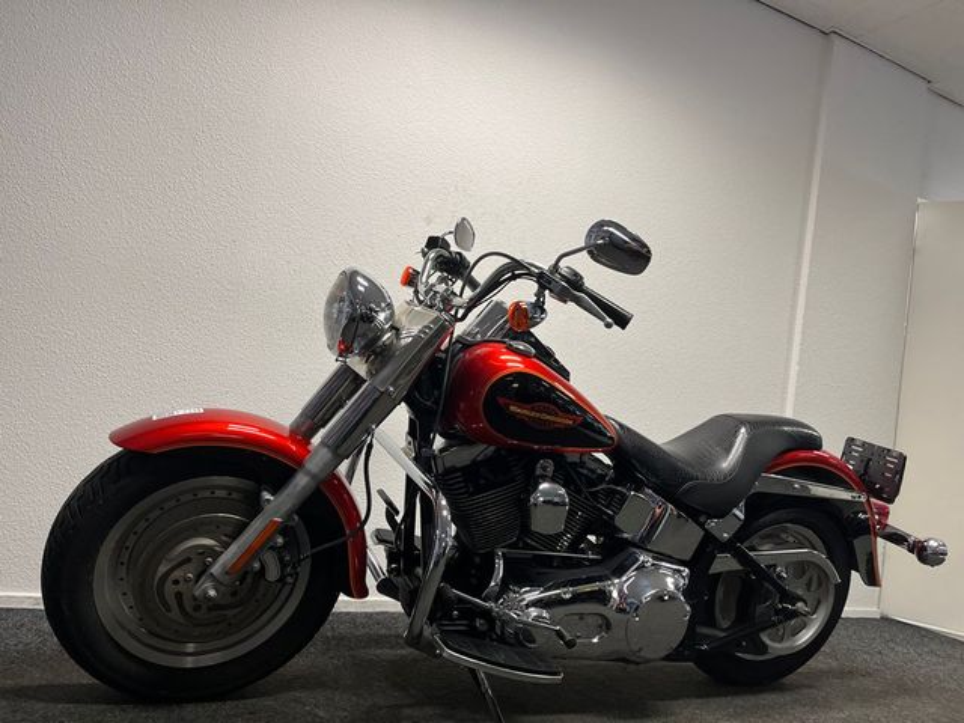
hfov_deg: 67.3
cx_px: 482
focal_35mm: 26
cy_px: 362
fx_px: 724
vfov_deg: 53.1
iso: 125
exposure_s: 1/100
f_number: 1.6
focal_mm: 5.1
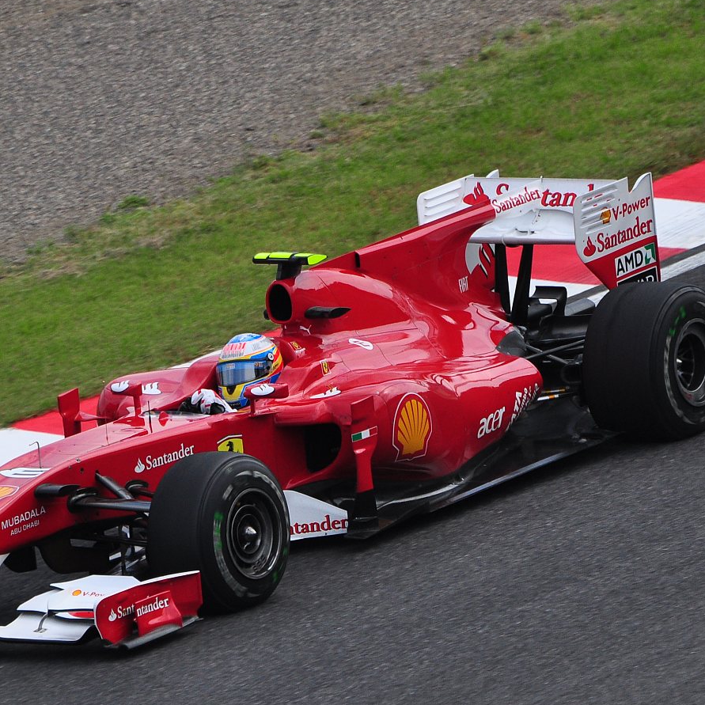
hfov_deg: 2.8
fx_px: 14240
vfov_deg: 2.8
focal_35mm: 618
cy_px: 368
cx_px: 240
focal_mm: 300
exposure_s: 1/1600
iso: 400
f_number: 7.1
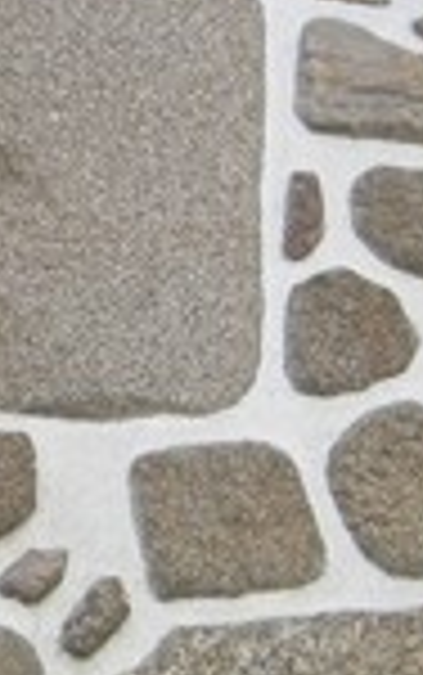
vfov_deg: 15.6
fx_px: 2467
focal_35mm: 134
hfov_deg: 9.6
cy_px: 344
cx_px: -112
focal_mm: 6.2
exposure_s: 1/250
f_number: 2.7
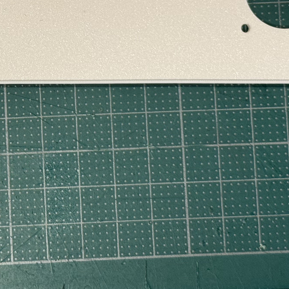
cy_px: -32
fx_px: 1209
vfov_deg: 13.4
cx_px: 2
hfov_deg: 13.4
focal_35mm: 128
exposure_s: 1/60
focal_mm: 6.76
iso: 64
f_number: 1.78
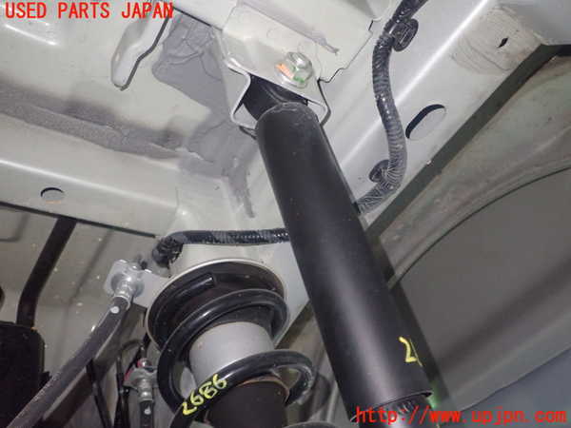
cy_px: 214
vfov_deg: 46.8
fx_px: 495
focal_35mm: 30
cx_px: 286
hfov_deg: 60.0
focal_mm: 5.4
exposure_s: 1/25
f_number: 2.3
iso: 800
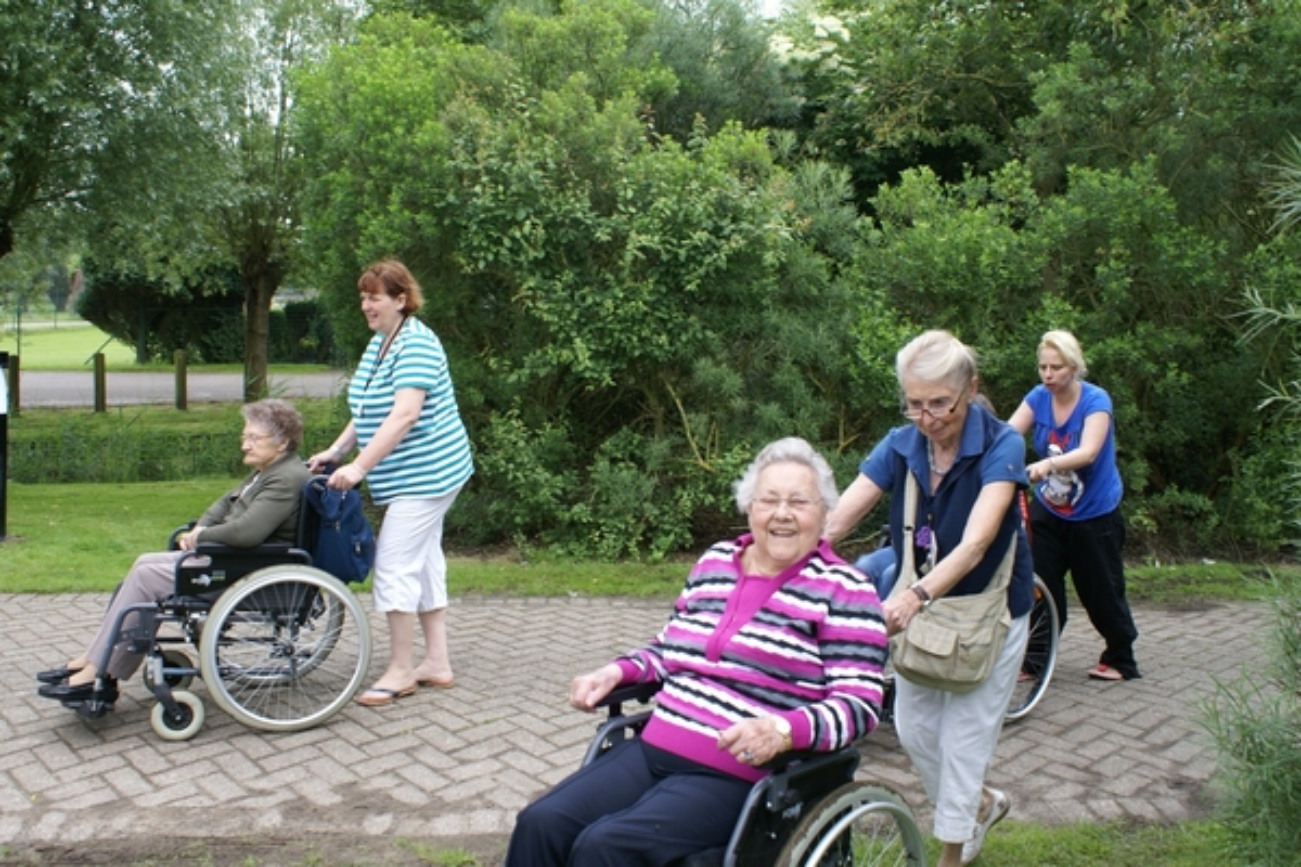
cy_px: 434
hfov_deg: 57.2
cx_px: 650
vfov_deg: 40.0
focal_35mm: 33
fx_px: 1192
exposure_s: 1/80
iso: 100
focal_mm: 22
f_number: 5.6
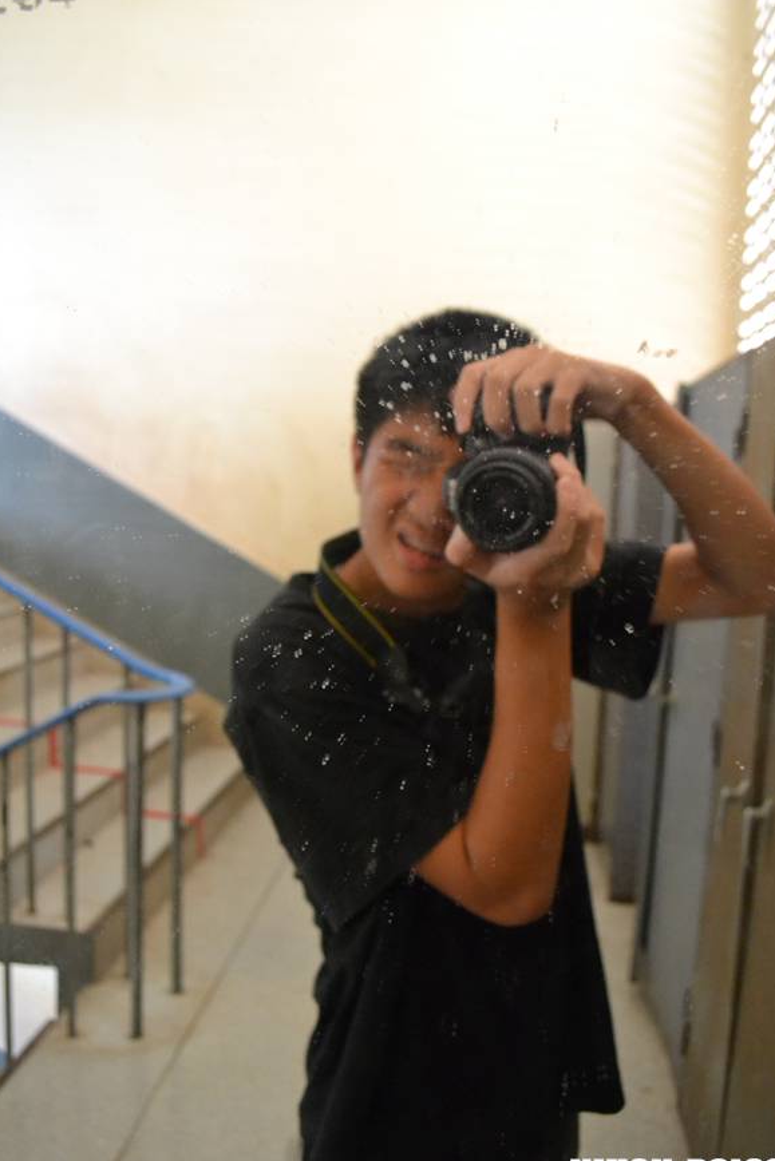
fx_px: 904
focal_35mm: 28
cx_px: 394
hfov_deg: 46.4
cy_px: 598
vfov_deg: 65.5
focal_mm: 18
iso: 3200
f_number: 3.5
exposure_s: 1/50
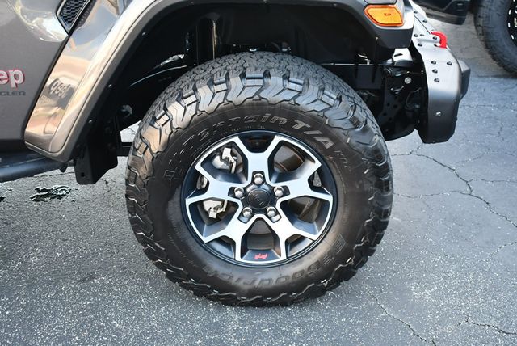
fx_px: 690
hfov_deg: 41.1
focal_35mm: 48
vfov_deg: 28.1
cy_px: 173
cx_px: 258
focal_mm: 24
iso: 800
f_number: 3.8
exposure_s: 1/200
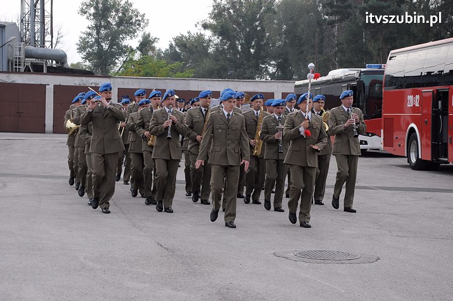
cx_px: 226
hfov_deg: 23.4
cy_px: 150
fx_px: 1094
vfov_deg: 15.7
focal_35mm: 87
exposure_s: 1/800
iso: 500
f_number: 7.1
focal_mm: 58
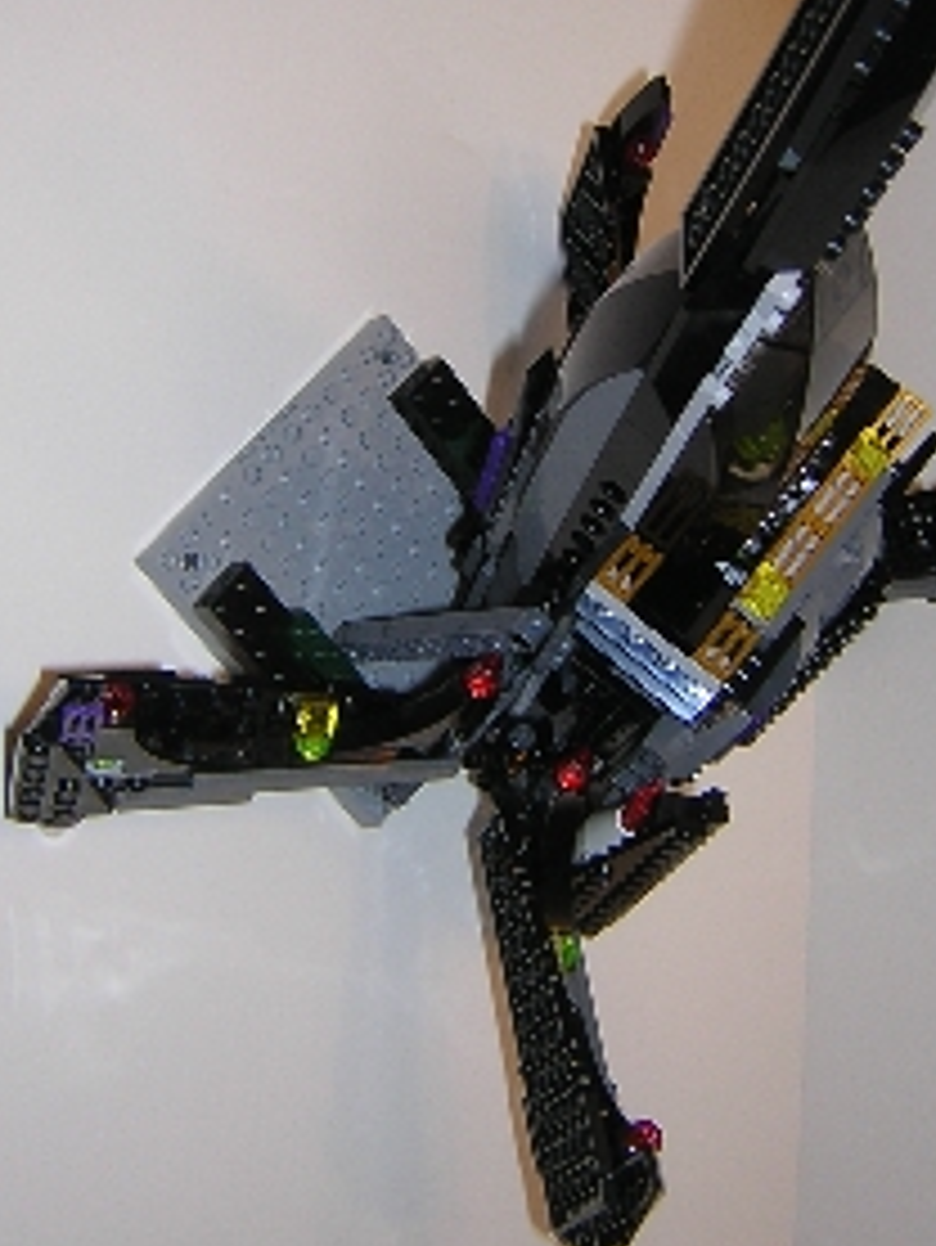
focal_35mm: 52
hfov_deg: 28.0
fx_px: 1873
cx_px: 536
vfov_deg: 36.5
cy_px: 436
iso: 100
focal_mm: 4.7
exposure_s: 1/60.1
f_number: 2.6
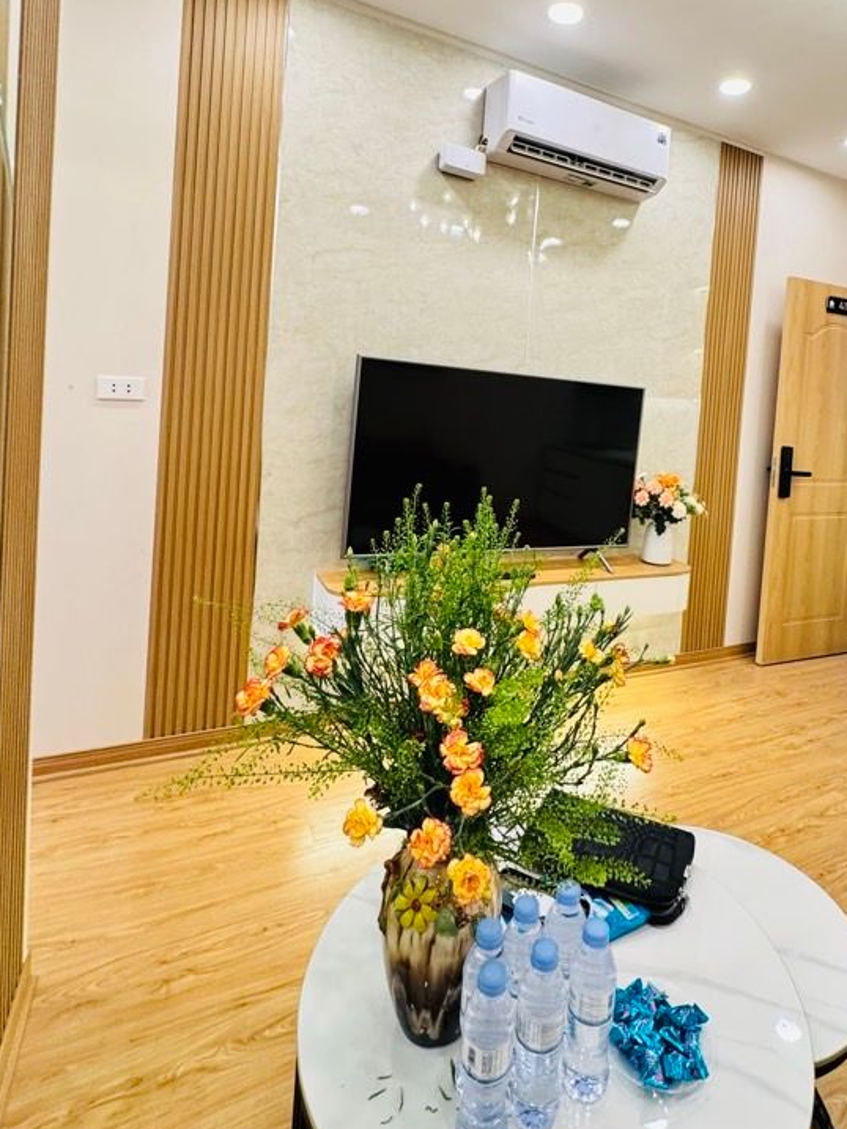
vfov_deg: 80.2
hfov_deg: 64.8
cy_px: 420
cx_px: 543
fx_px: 652
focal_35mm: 20
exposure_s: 1/100
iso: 250
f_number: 2.2
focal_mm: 2.22
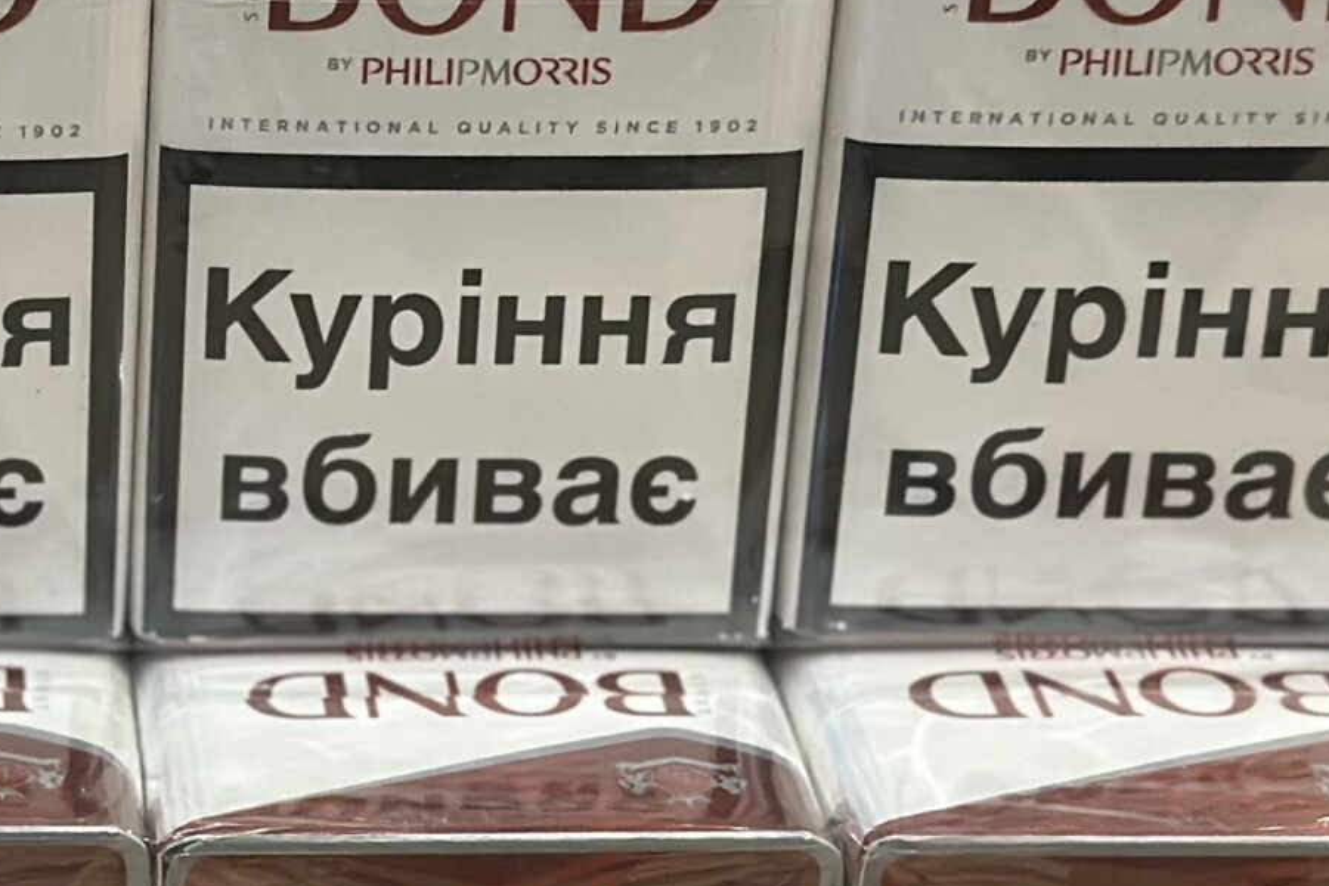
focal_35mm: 142
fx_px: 5242
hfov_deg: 14.0
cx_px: -235
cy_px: 694
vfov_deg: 9.6
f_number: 1.78
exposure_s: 1/60
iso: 400
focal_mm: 6.86
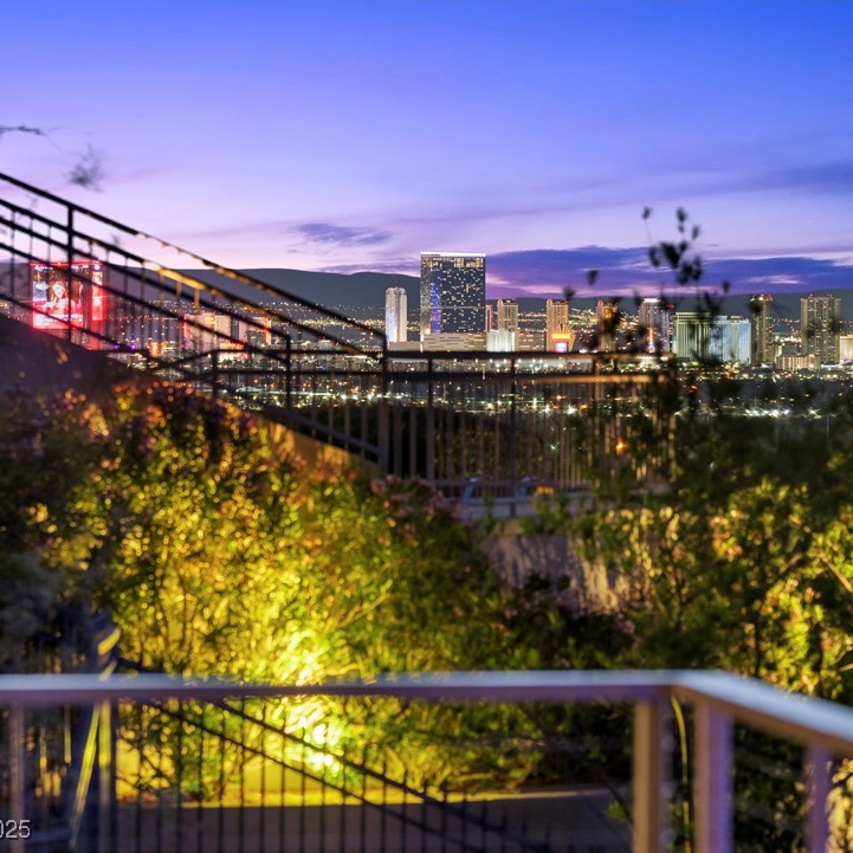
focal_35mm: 320
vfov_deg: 5.5
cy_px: 426
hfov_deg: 5.5
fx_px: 8921
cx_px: 561
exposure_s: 30
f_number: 8
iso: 640
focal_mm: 250
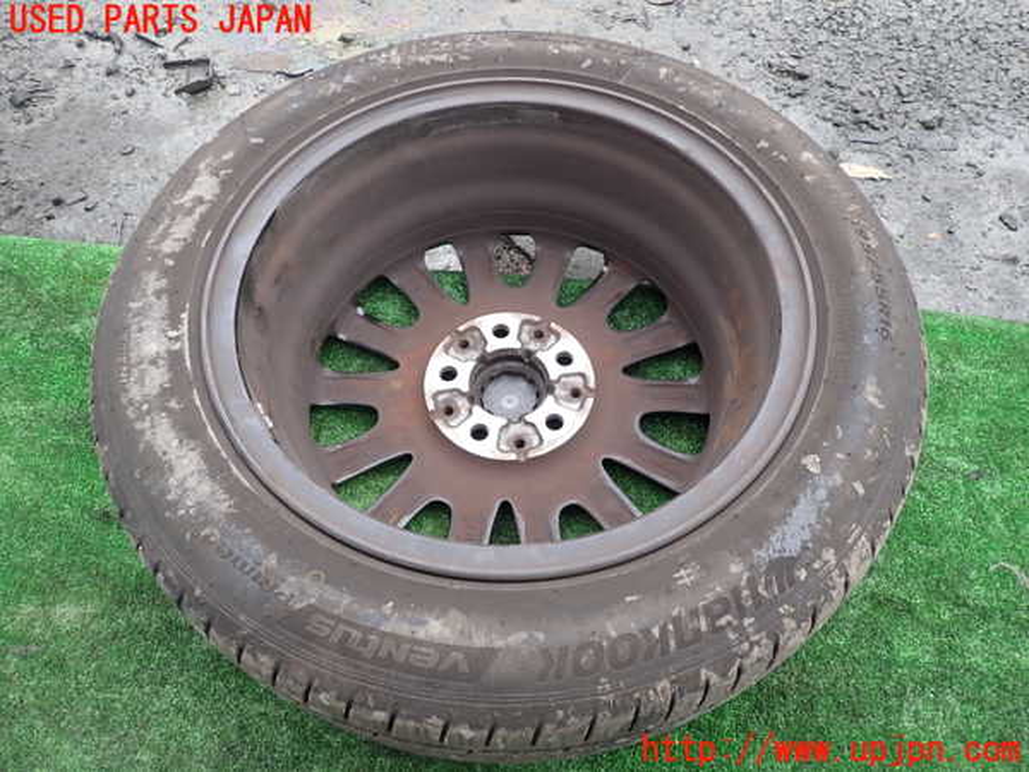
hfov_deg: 69.4
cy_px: 386
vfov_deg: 54.9
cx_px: 514
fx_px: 743
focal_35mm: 25
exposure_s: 1/60
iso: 125
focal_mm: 4.5
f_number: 2
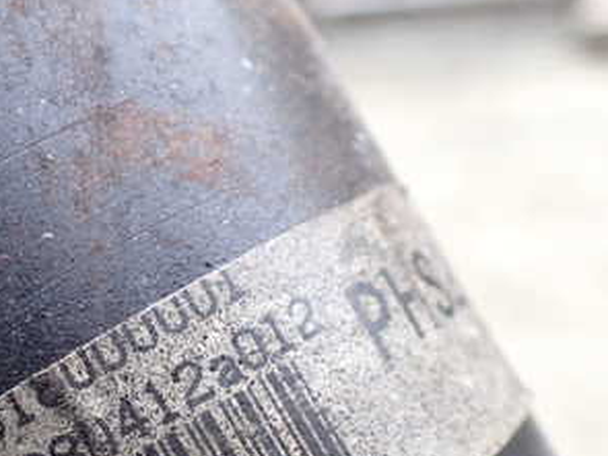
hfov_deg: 31.1
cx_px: 148
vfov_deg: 23.4
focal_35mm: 61
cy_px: 406
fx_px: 1071
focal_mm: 5.4
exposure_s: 1/200
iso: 100
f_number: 2.3
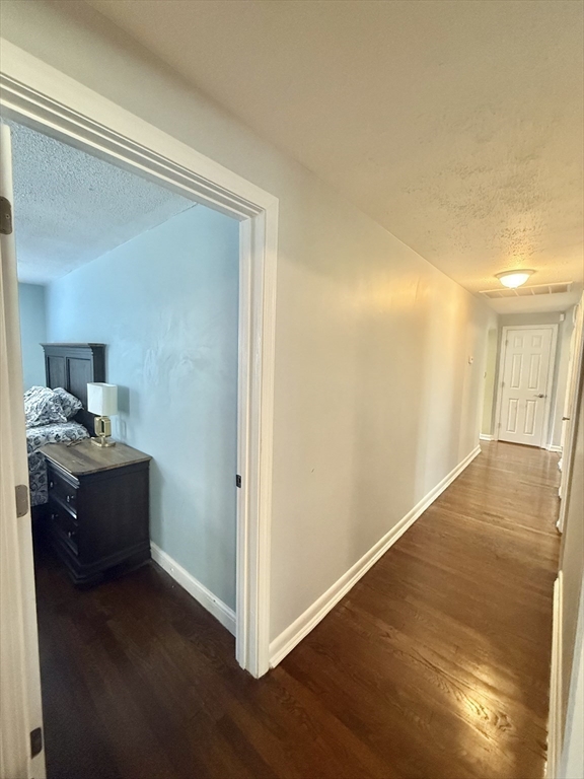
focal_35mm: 14
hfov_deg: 85.7
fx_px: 315
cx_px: 292
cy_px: 390
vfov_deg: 102.1
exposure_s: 1/60
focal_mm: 2.22
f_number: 2.2
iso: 640
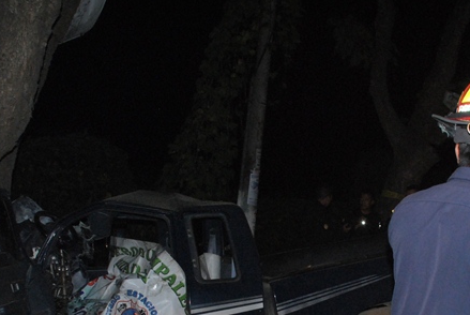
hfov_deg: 31.7
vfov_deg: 21.0
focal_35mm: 63
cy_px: 305
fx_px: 824
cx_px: 292
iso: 800
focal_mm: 18
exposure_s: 1/125
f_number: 6.3
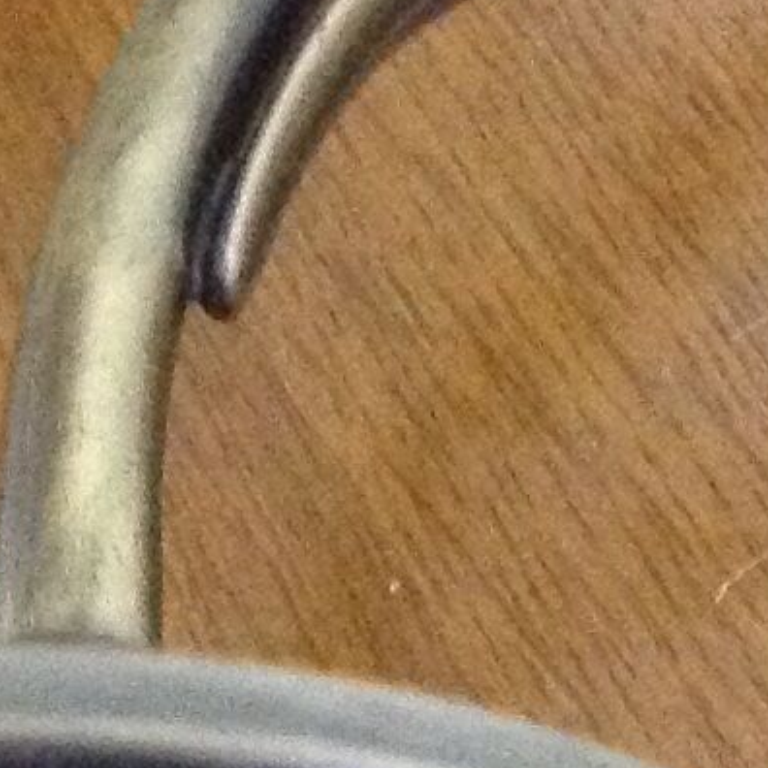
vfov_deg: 8.7
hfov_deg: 8.7
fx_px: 5070
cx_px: 438
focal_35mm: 202
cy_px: 448
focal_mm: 4.28
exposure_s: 1/17
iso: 640
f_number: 2.4
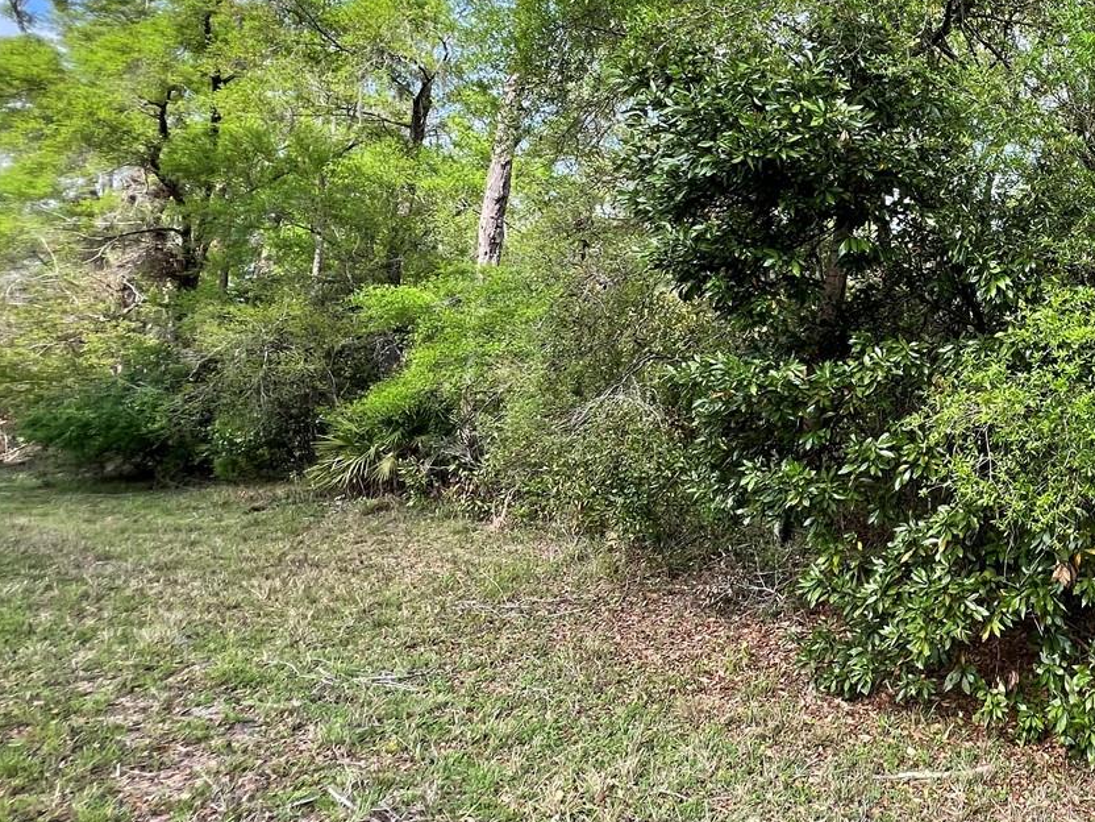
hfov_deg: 57.3
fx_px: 791
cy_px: 291
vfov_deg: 54.0
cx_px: 1027
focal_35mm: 25
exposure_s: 1/261
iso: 32
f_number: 1.8
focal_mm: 1.57
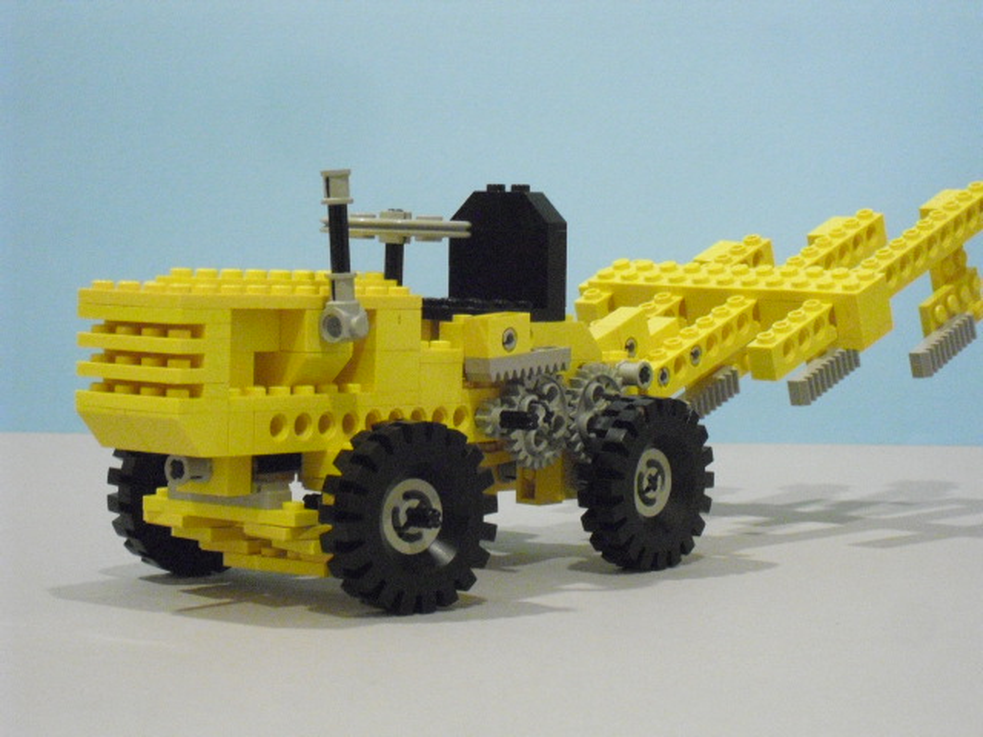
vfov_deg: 13.8
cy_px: 368
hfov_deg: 18.4
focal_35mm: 107
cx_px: 492
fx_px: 3039
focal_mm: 18.9
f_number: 5.6
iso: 800
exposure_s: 1/10
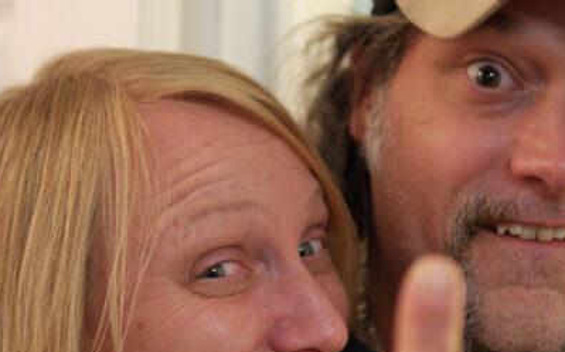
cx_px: 309
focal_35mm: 102
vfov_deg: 12.8
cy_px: 192
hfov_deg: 20.4
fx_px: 1570
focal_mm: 25
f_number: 1.4
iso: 800
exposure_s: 1/60
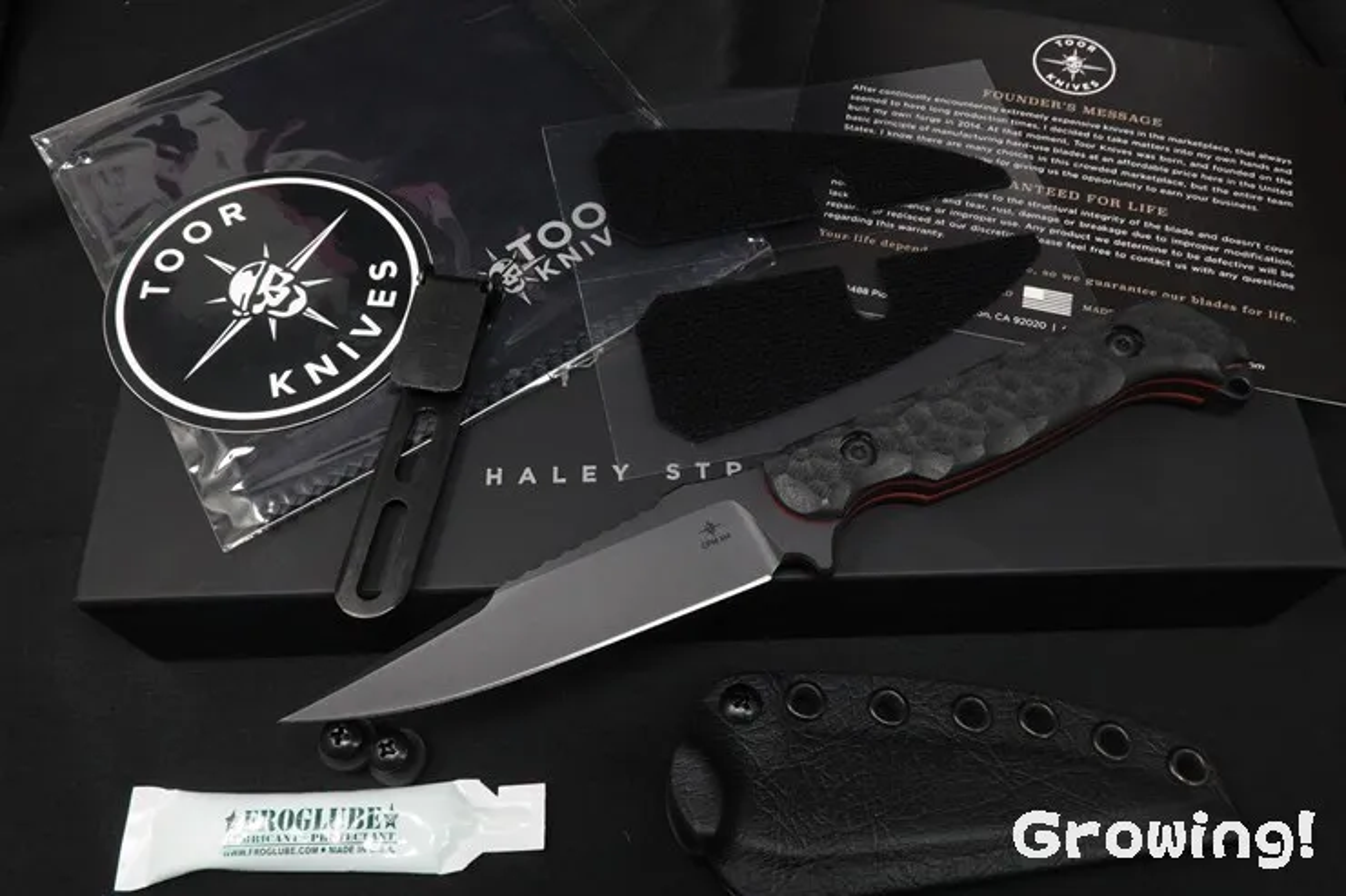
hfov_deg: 63.7
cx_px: 673
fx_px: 1084
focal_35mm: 29
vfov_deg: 44.9
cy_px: 448
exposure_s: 1/30
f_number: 10
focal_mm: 10.83
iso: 800
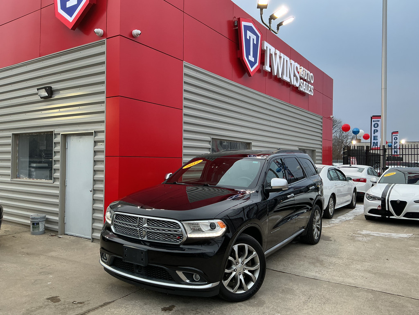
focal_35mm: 29
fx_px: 351
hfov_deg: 61.7
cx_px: 210
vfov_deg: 48.2
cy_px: 158
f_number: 1.8
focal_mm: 3
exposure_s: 1/120
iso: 32
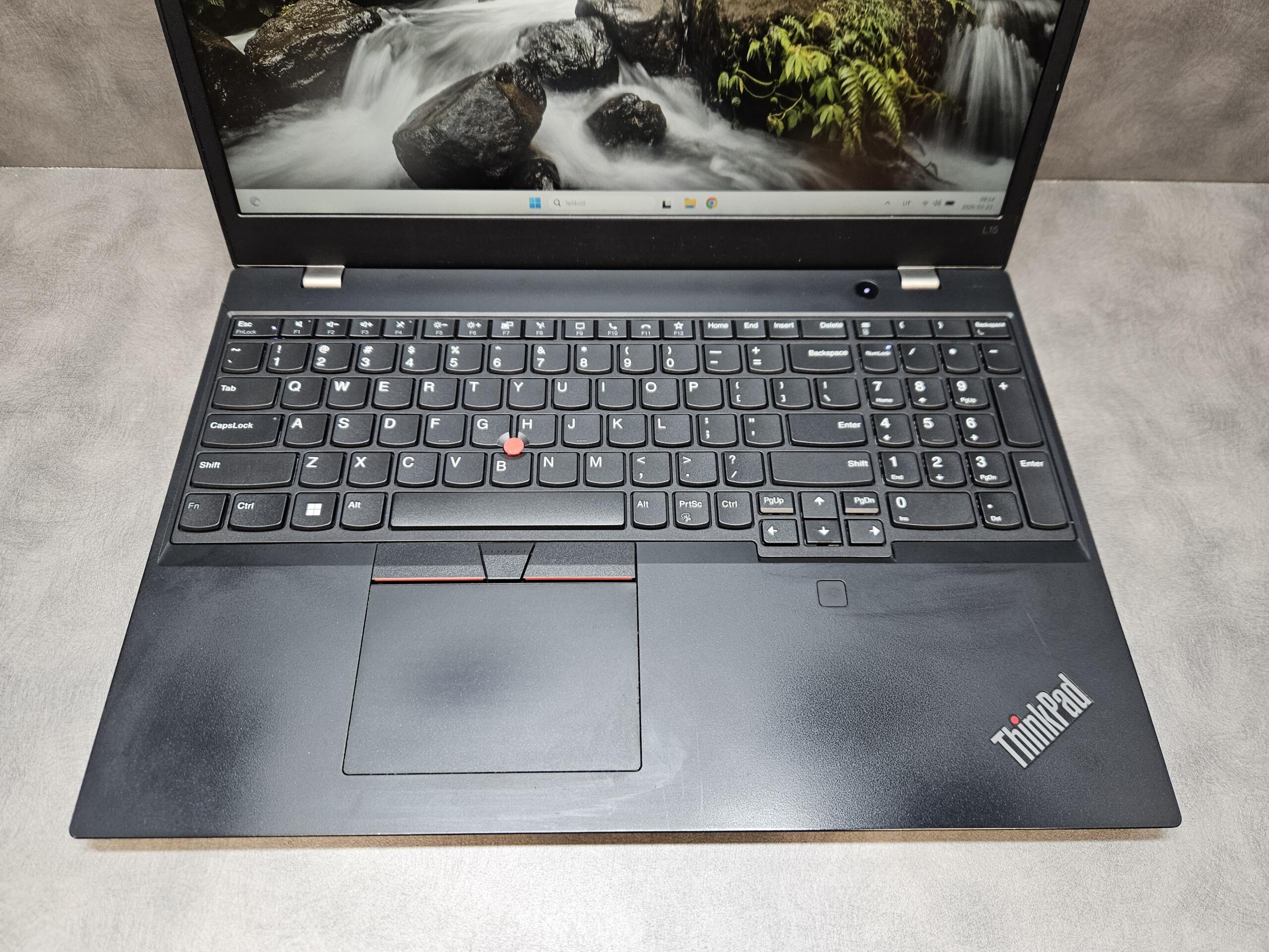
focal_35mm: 23
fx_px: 843
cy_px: 476
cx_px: 634
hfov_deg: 73.9
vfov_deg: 58.9
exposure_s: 1/100
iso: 200
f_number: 1.8
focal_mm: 5.4
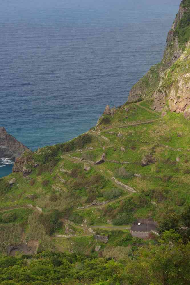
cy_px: 142
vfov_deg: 24.6
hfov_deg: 16.6
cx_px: 95
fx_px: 653
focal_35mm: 82
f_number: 8
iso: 200
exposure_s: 1/100
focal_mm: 55
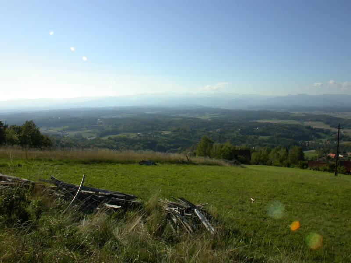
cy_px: 132
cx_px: 176
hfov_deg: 49.0
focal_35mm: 38
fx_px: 385
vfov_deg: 37.7
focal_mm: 7.85
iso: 100
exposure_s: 1/370
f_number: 7.5
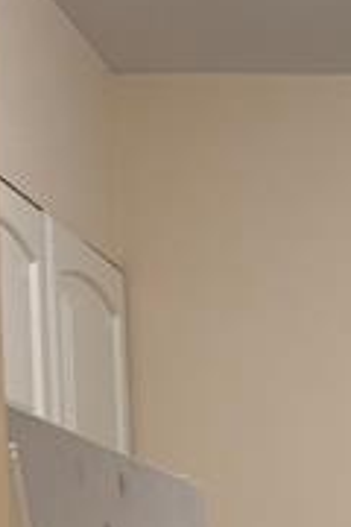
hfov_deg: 8.4
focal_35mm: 142
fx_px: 2077
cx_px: 992
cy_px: 685
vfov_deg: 13.9
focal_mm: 6.76
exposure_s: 1/60
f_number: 1.78
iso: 160
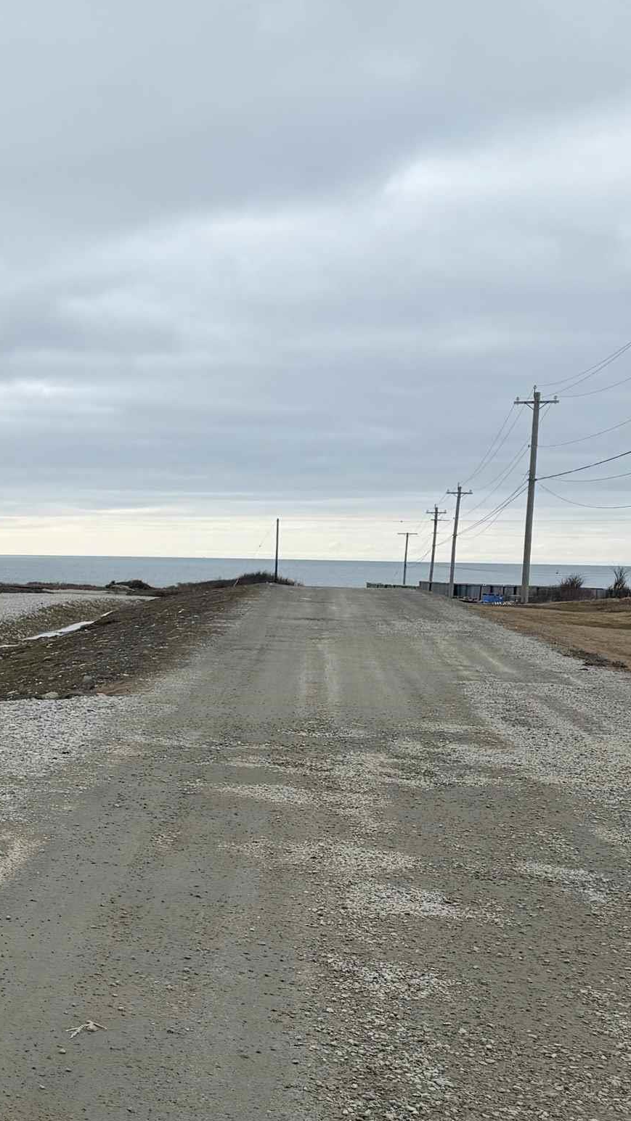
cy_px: 683
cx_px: -438
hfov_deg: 18.8
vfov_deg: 39.7
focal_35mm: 52
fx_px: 1547
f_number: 1.78
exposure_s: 1/4405
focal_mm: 6.76
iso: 80
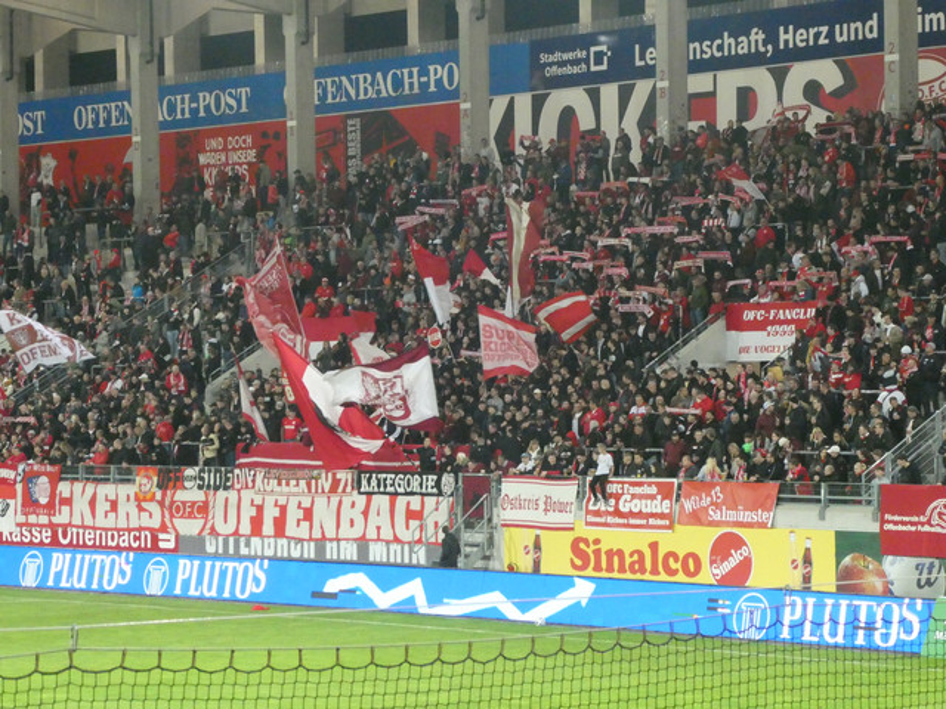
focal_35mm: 115
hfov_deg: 17.1
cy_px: 354
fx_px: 3143
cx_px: 473
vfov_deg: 12.9
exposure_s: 1/80
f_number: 5.1
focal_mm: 20.6
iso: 1250
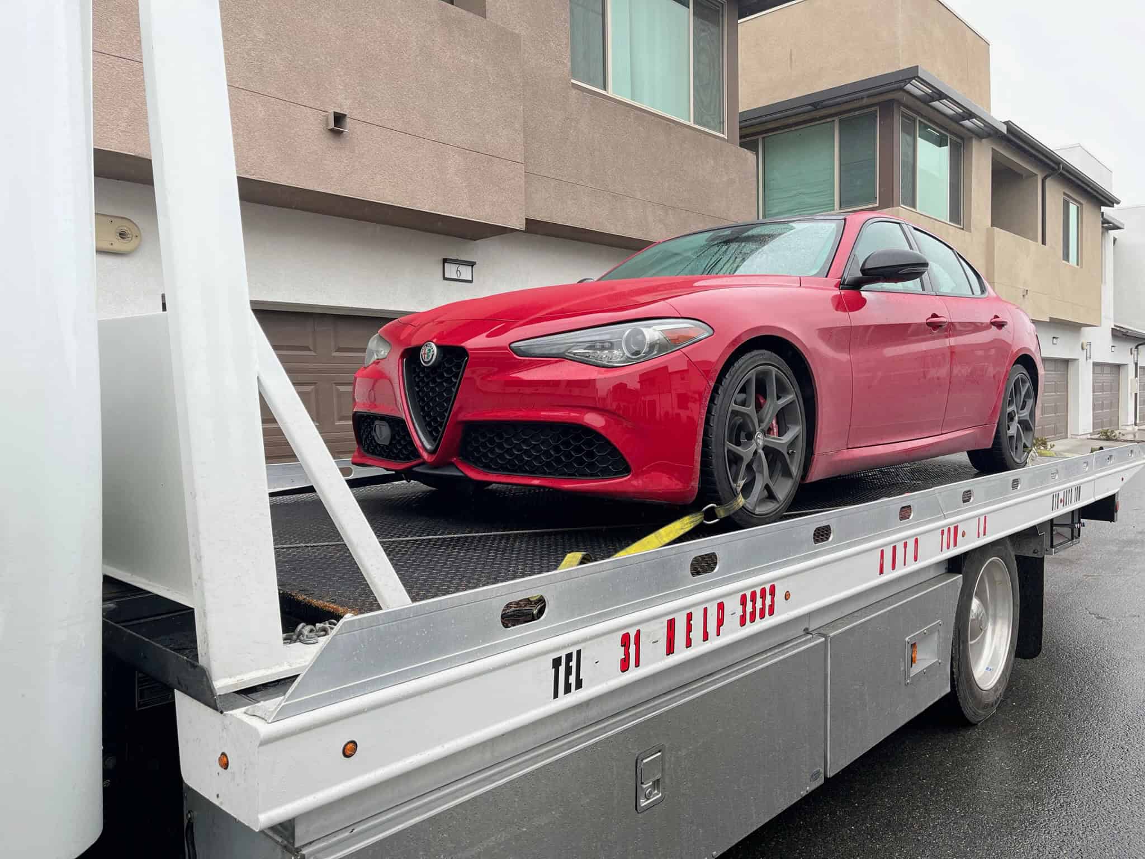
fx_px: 860
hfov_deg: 67.3
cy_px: 430
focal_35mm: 26
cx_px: 572
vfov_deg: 53.1
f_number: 1.6
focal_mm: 5.1
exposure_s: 1/583
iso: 50
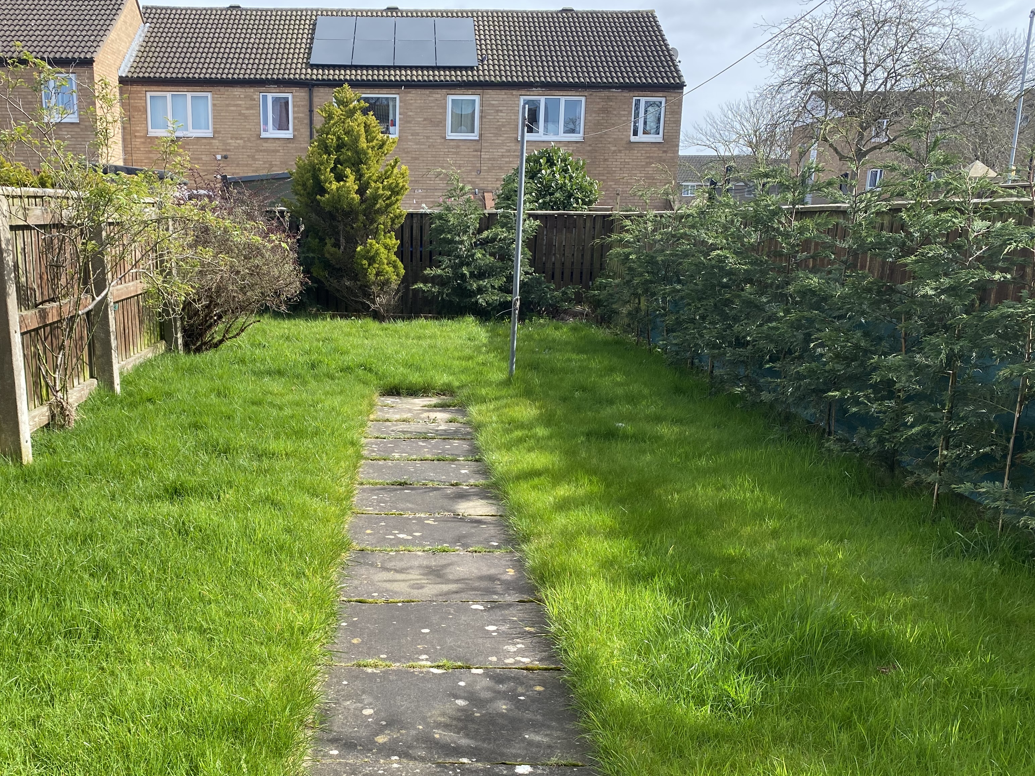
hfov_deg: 53.4
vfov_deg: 41.5
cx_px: 392
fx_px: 1017
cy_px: 486
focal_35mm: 34
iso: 32
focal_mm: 4.25
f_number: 1.8
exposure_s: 1/912
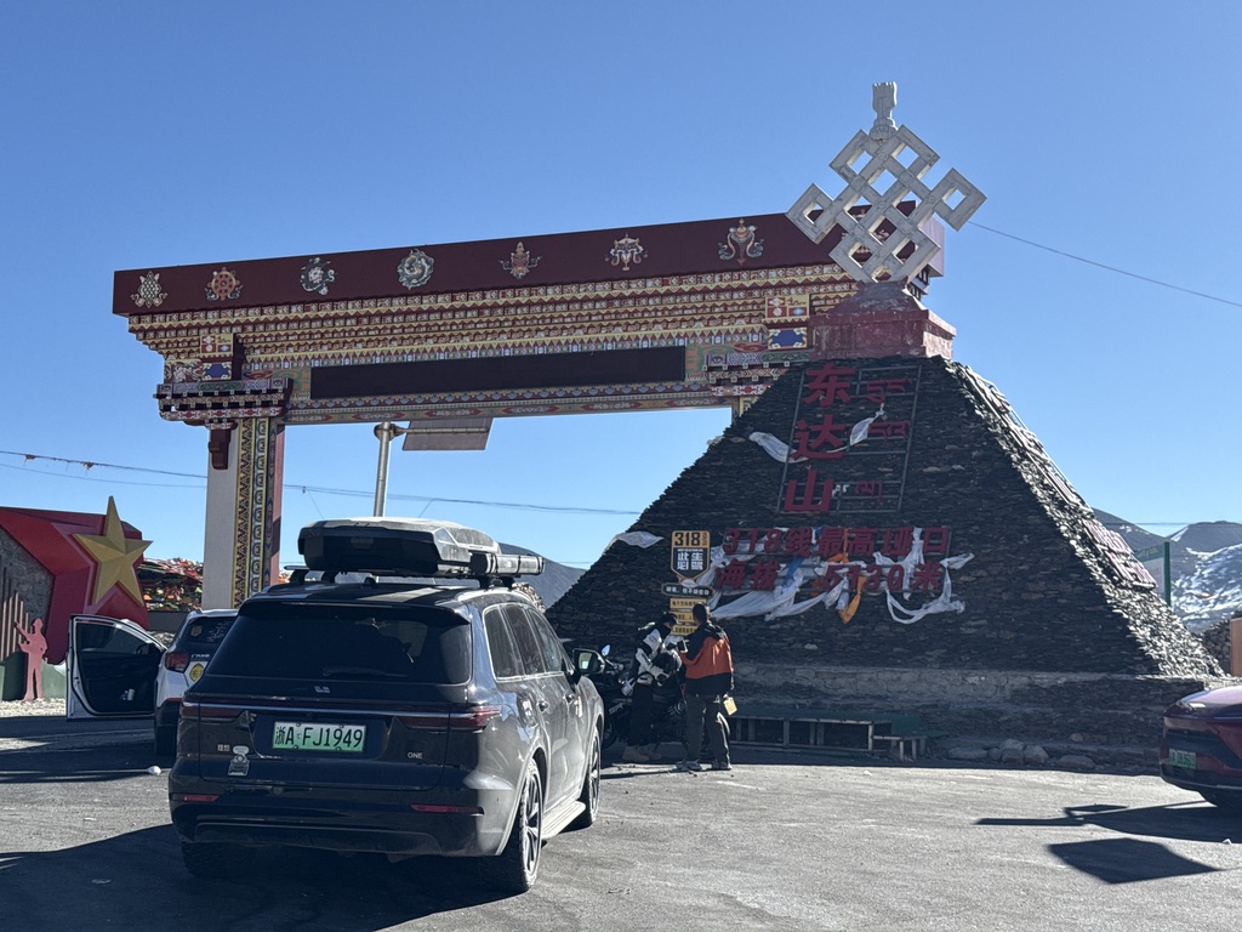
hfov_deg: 39.7
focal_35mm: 48
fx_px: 1722
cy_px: 466
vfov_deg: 30.3
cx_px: 621
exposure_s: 1/4329
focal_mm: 6.76
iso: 64
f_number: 1.78
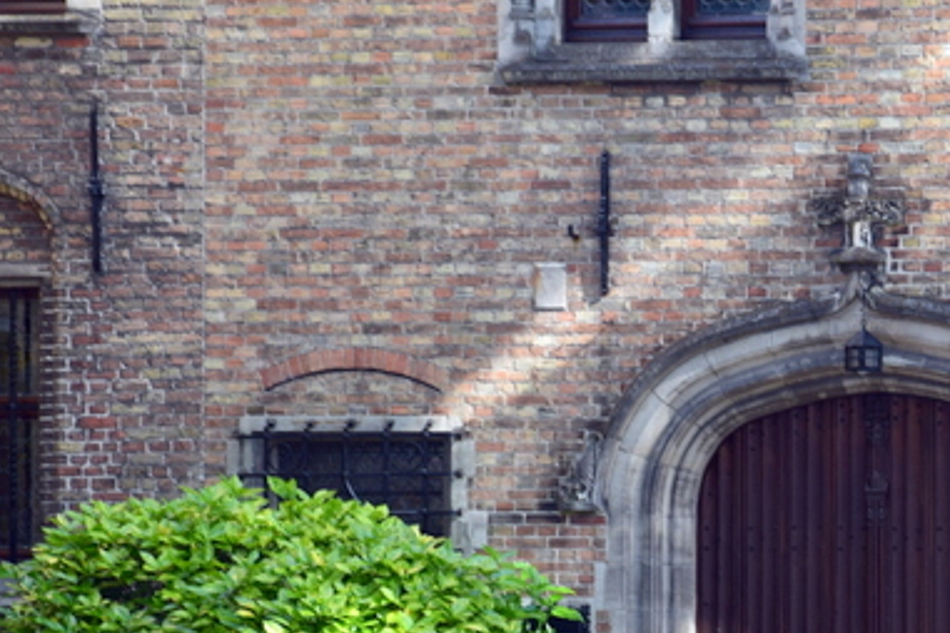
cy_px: 491
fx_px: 7652
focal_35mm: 290
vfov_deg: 4.7
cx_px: 830
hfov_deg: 7.1
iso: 125
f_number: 7.1
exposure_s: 1/25
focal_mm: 92
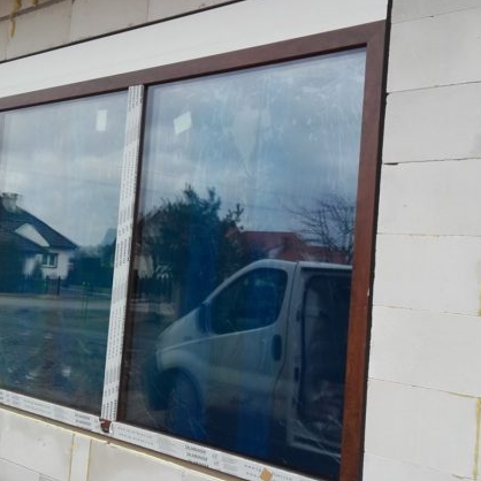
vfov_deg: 40.0
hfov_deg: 40.0
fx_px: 660
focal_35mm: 42
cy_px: 244
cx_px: 255
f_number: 2.2
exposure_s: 1/247
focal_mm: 3.31
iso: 50
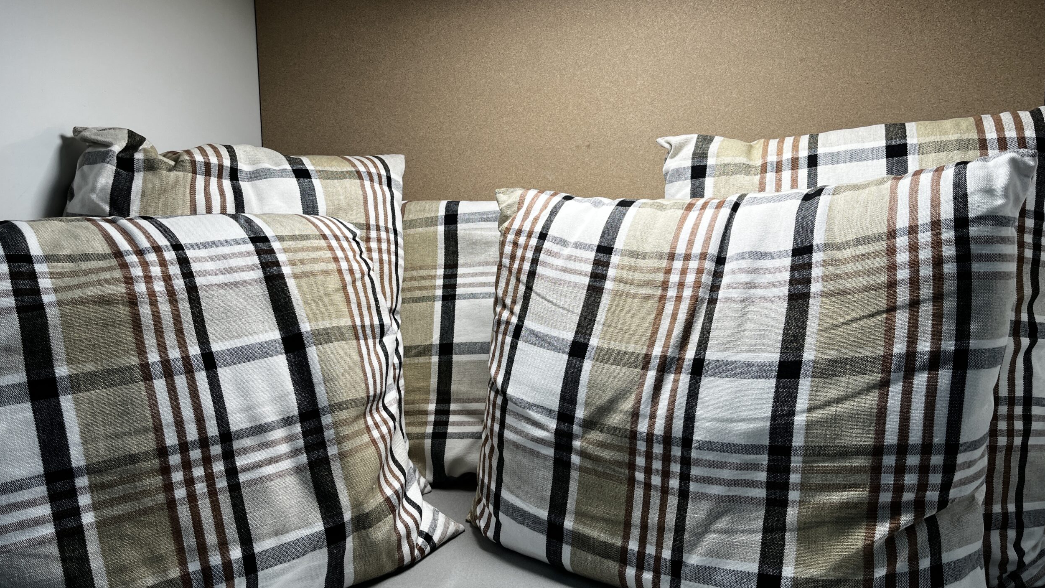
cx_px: 516
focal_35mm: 29
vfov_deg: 40.2
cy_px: 287
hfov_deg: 66.1
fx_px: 804
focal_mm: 5.1
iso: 32
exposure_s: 1/142
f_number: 1.6
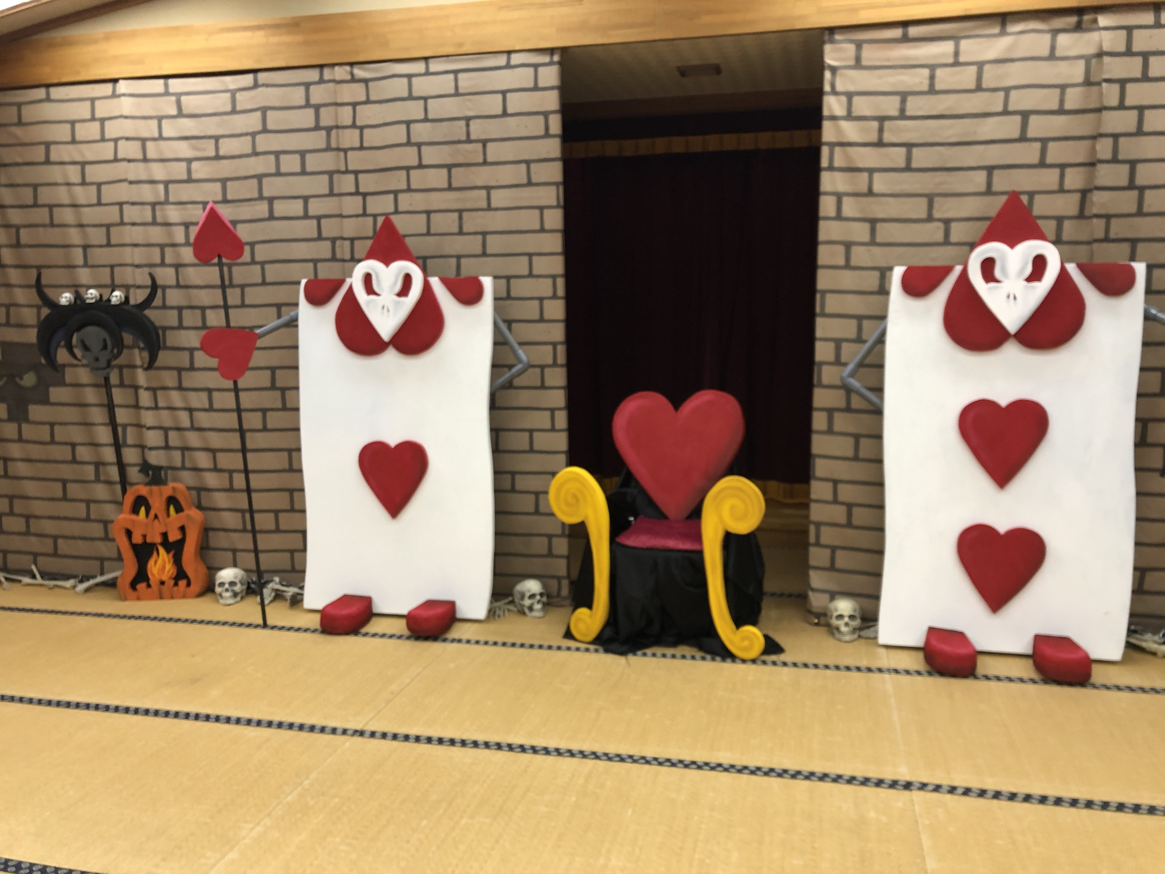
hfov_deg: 63.4
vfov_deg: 49.7
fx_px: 942
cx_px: 582
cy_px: 437
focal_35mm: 28
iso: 40
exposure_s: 1/15
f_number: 1.8
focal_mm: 4
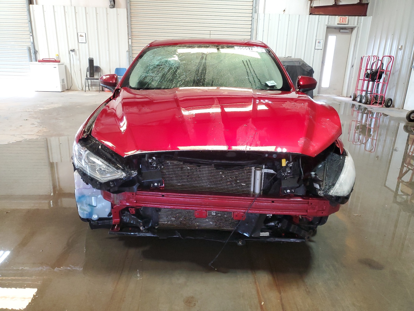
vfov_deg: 53.1
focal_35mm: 26
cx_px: 207
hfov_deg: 67.3
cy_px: 156
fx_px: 311
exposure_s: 1/60.2
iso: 276
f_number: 1.5
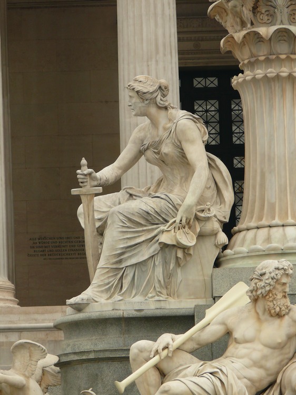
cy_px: 198
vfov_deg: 7.0
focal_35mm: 285
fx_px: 3251
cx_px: 148
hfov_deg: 5.2
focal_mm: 60.3
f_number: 4
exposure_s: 1/125
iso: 100
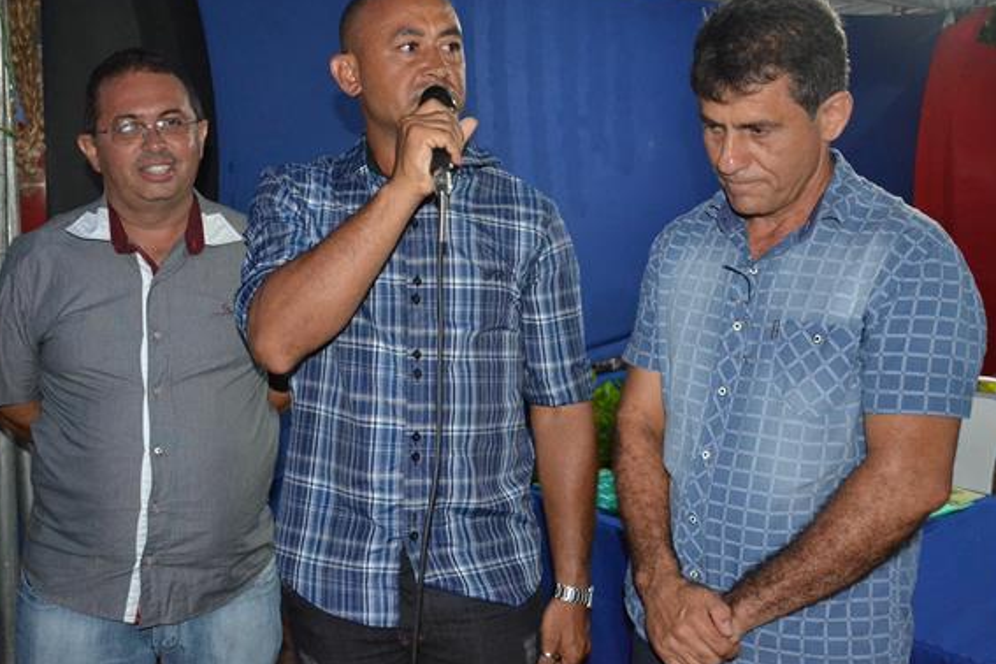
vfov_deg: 37.3
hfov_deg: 53.6
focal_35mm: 36
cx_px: 451
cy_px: 298
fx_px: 984
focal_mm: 21
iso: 3200
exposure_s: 1/60
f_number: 3.8
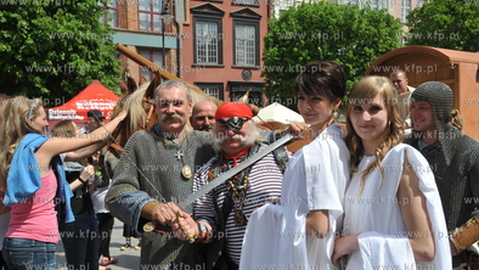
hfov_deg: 58.0
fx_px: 432
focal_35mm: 34
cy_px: 151
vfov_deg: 34.7
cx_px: 238
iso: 200
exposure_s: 1/500
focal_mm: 32
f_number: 8
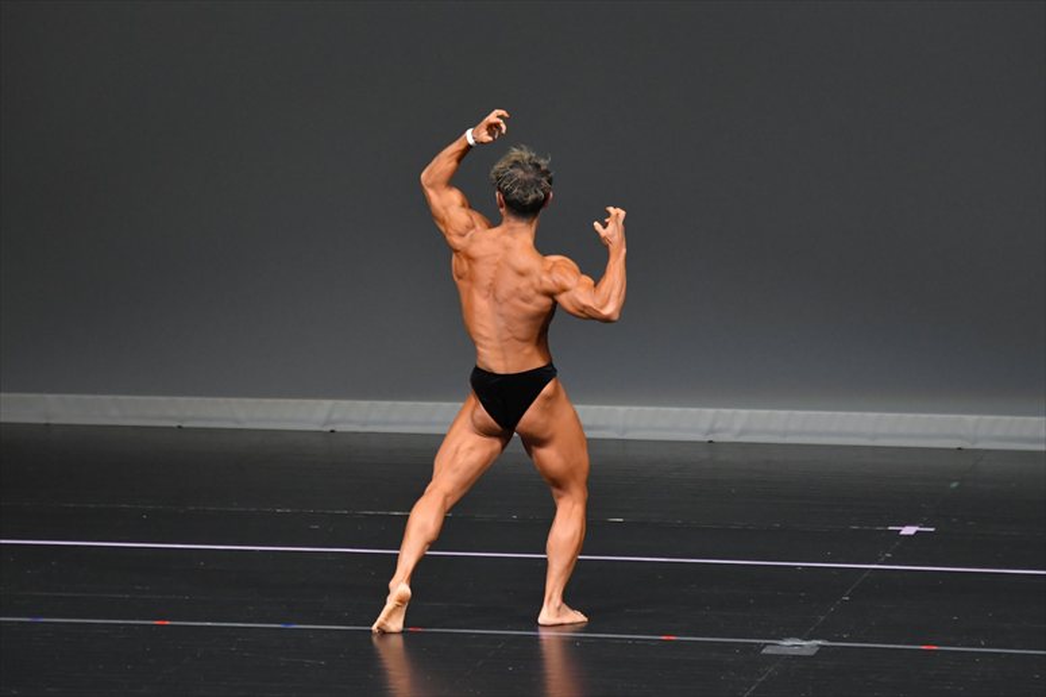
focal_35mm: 285
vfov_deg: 4.8
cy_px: 348
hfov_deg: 7.2
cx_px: 523
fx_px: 8277
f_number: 5.6
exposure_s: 1/400
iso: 4000
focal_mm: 190
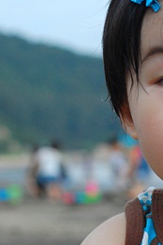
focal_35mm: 207
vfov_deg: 9.9
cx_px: 90
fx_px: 1409
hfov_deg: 6.6
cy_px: 148
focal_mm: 50
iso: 400
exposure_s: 1/200
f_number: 5
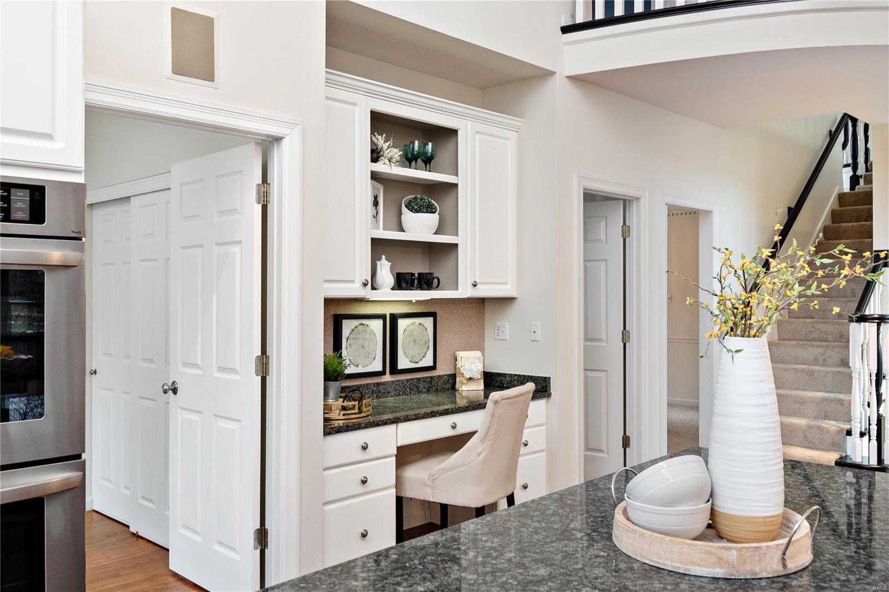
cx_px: 444
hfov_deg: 61.9
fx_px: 741
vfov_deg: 43.6
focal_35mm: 30
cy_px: 296
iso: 400
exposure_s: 1/80
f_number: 5
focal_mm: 15
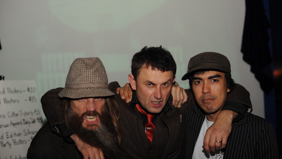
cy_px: 80
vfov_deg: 22.6
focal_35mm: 53
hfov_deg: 39.2
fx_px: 396
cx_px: 141
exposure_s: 1/30
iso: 200
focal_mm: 50
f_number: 3.5
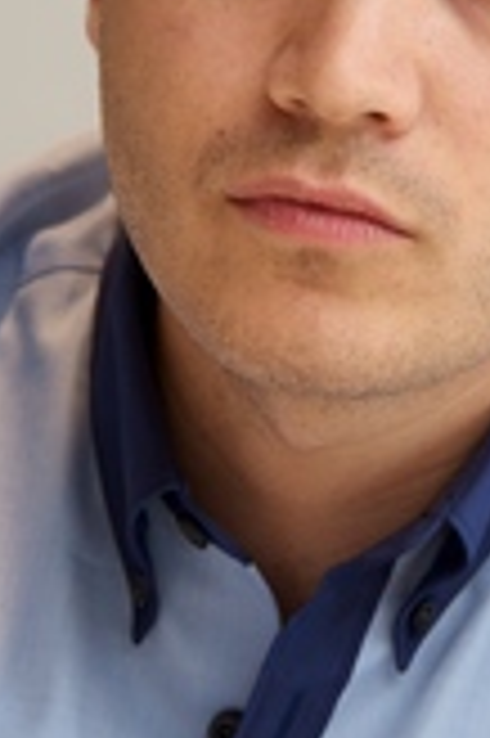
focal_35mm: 463
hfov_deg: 3.0
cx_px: 418
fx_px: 9472
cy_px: 207
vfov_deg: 4.5
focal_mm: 190
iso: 500
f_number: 7.1
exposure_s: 1/60
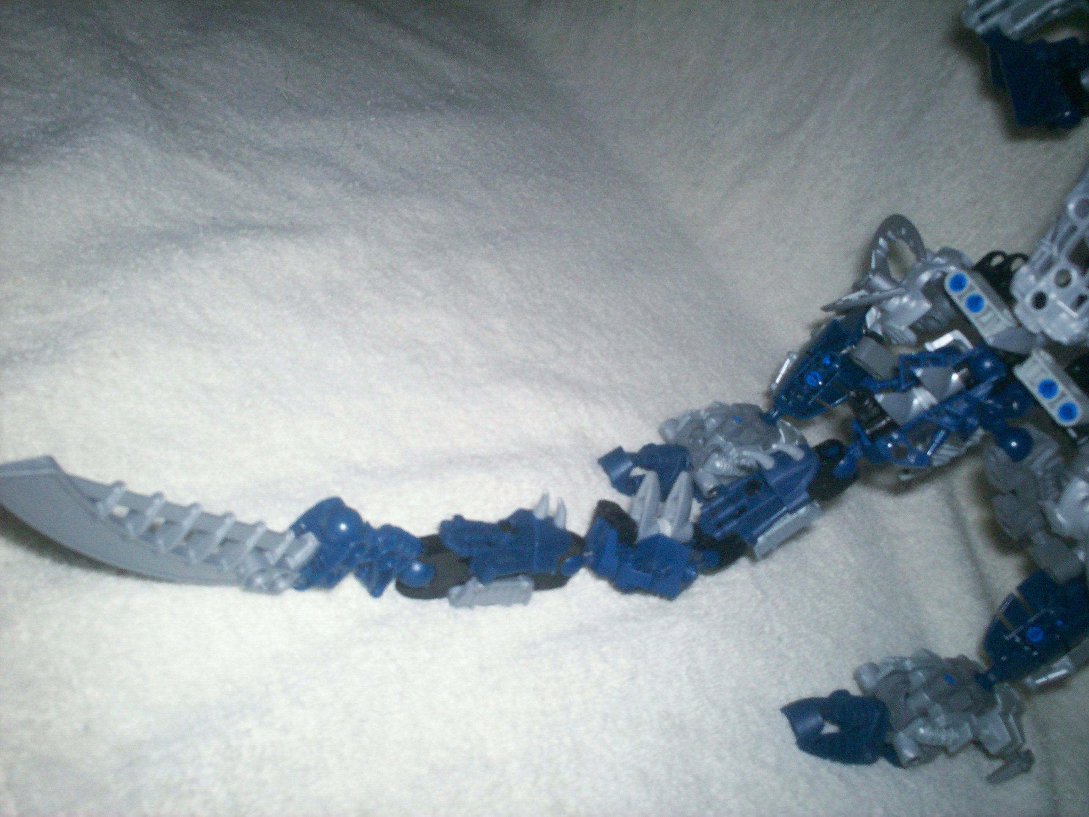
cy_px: 408
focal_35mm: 36
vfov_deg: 39.7
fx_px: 1133
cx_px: 544
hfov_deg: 51.4
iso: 140
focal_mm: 6
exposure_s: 1/60
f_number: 4.5
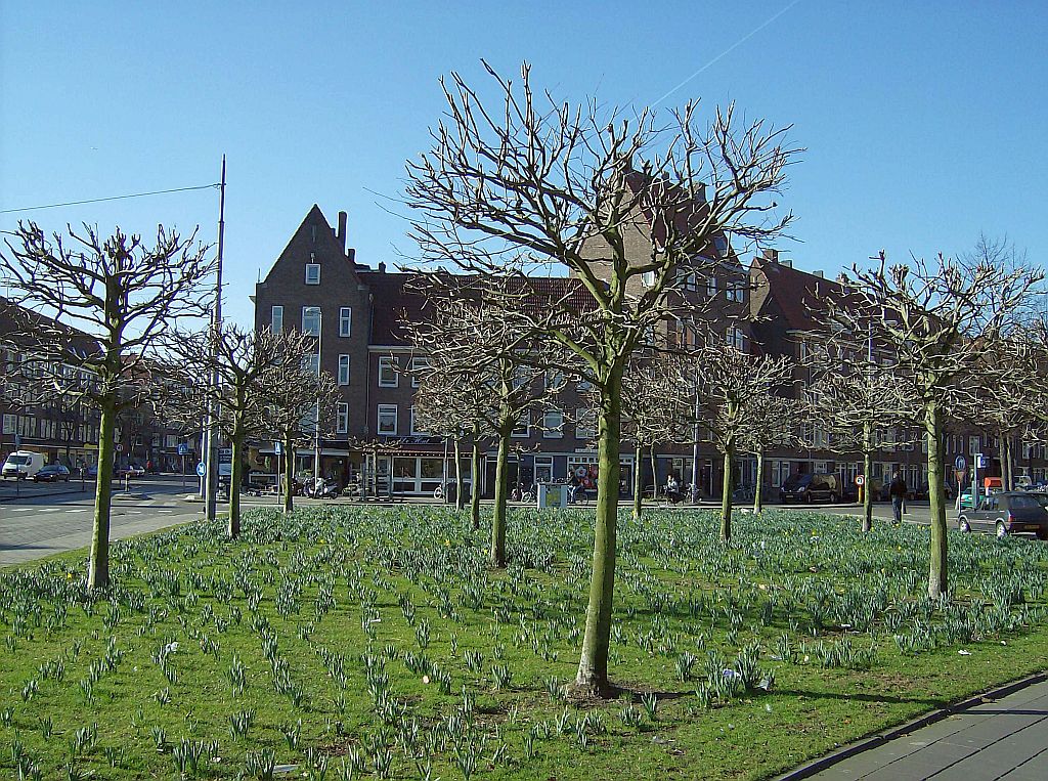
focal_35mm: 36
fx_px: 1087
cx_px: 524
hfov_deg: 51.5
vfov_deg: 39.5
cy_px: 390
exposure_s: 1/516
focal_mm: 6
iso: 100
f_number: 4.7
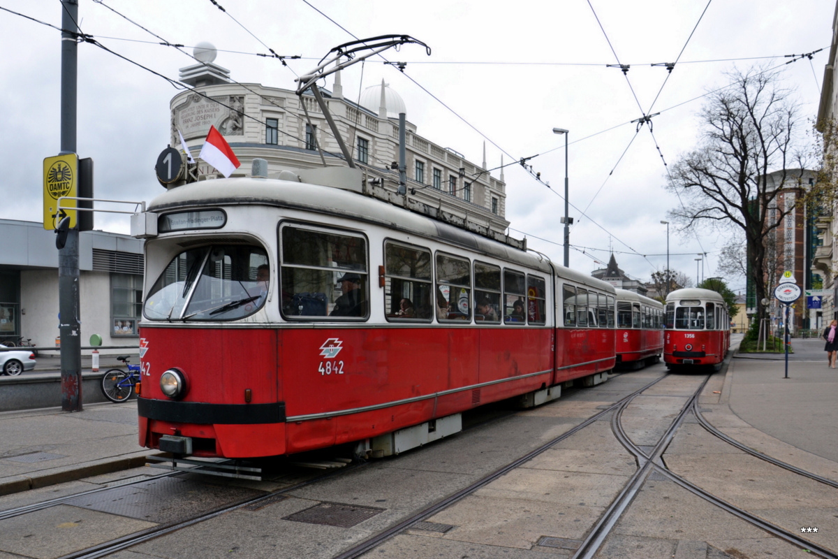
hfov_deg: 67.4
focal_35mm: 27
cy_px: 280
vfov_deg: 47.9
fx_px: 628
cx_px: 419
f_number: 6.3
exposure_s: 1/160
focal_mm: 18
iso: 100
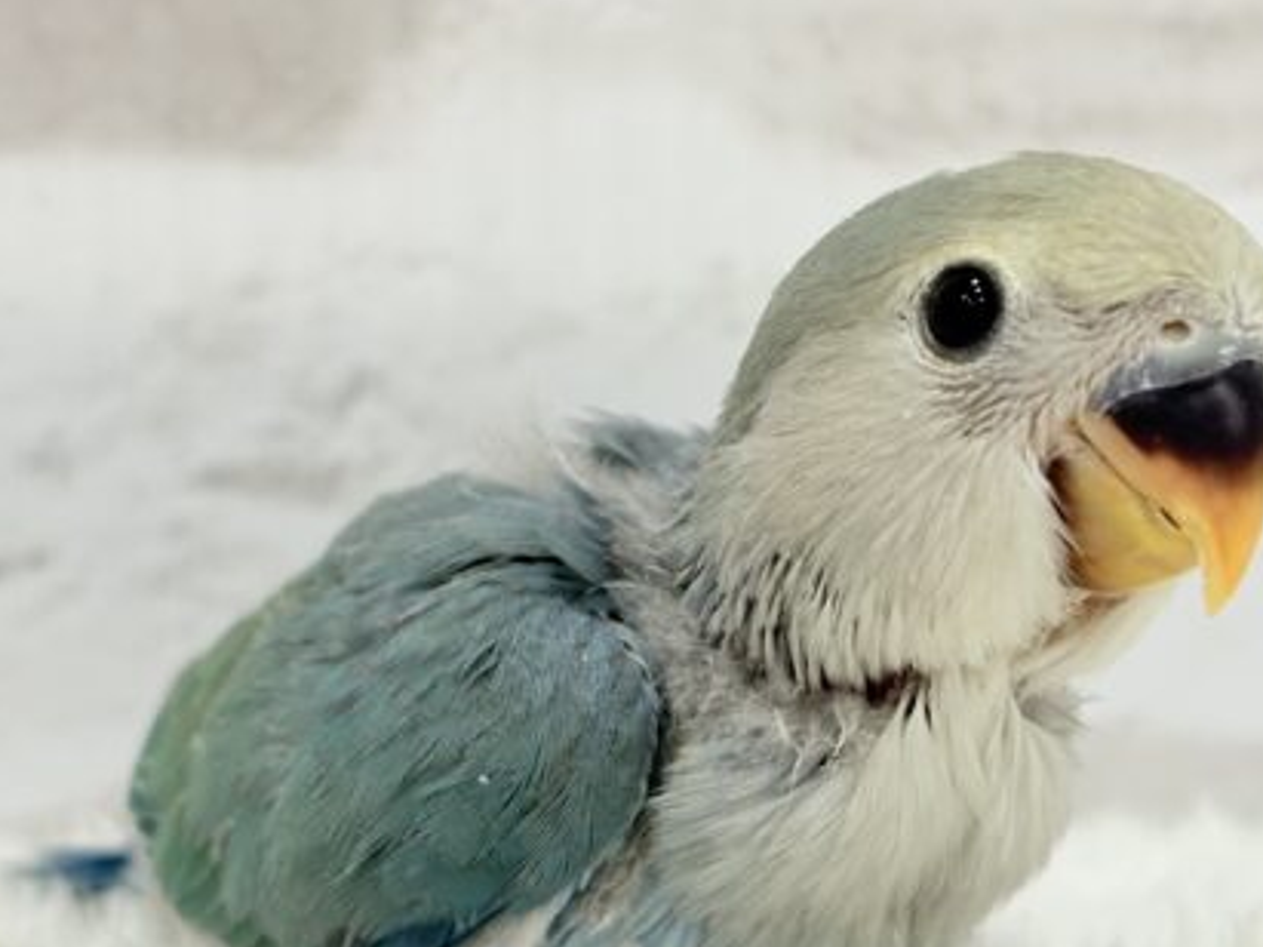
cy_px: 467
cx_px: 624
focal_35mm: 81
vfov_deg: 18.2
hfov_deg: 24.1
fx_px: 2955
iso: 100
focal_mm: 5.96
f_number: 1.6
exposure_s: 1/100
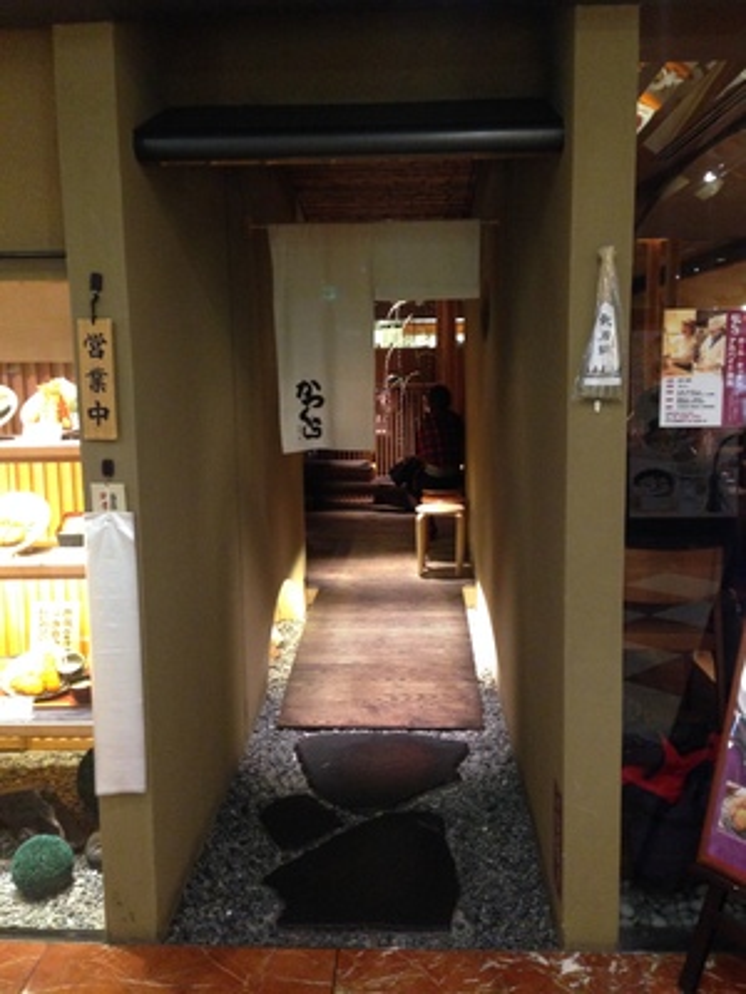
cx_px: 373
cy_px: 497
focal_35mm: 33
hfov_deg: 42.9
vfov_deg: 55.4
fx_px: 948
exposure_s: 1/20
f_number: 2.4
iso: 320
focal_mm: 4.12
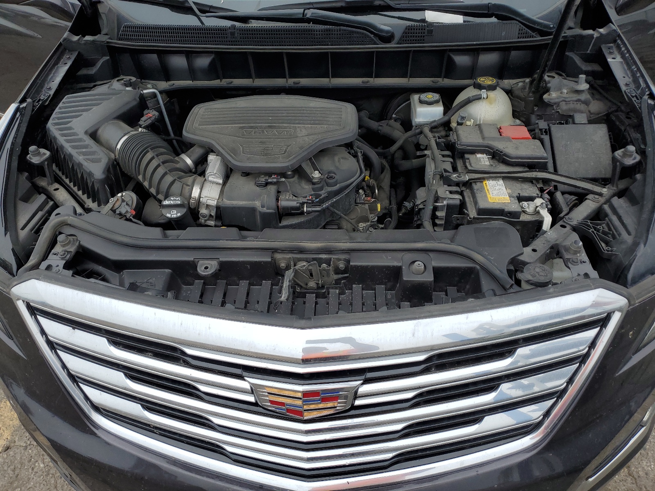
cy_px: 246
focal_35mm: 26
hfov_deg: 67.3
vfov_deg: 53.1
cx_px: 328
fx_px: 492
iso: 50
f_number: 1.5
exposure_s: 1/2000
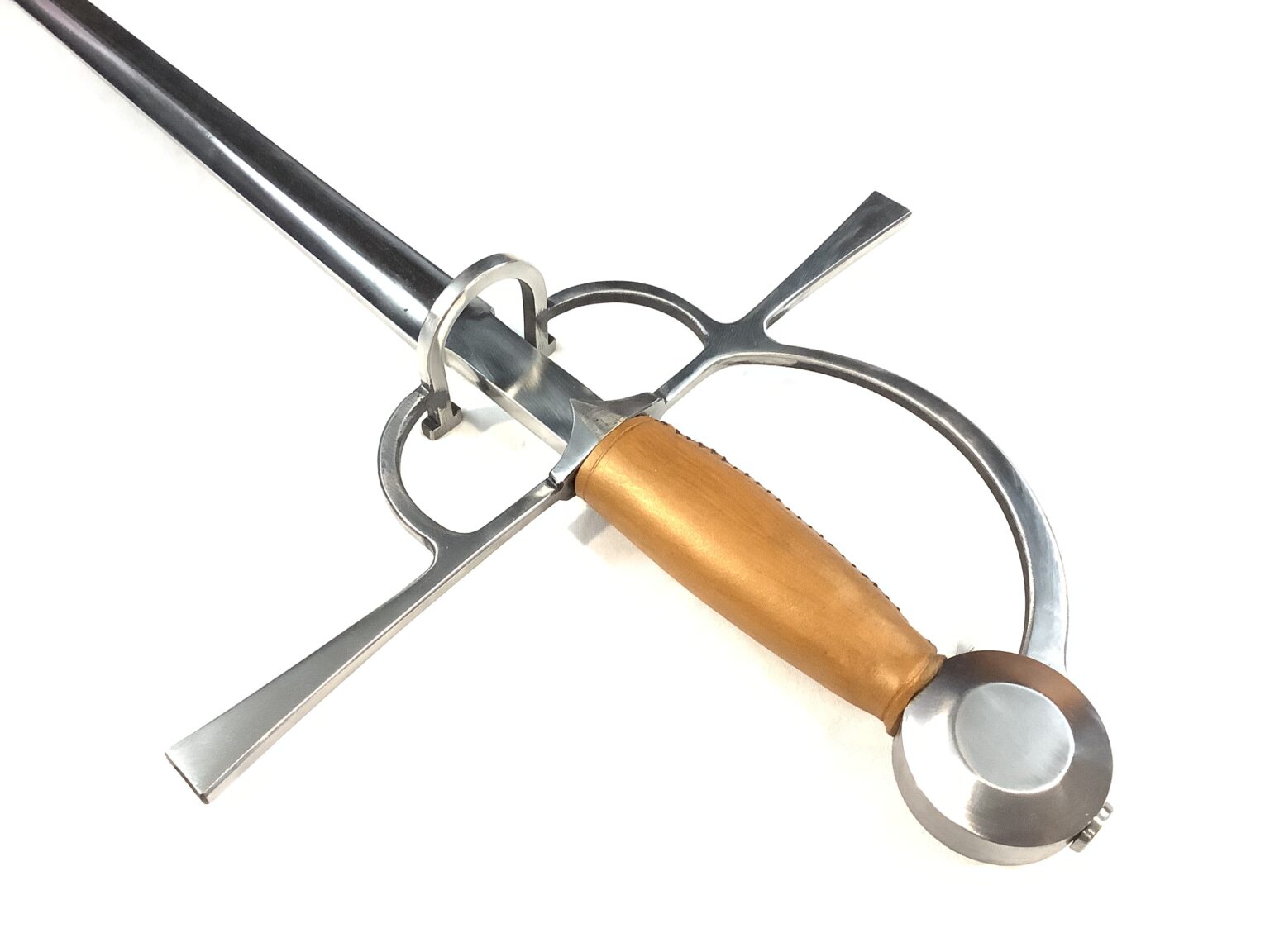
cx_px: 635
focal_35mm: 31
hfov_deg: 58.4
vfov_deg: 45.4
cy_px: 476
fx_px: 1137
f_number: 2.4
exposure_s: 1/60
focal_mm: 3.3
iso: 400
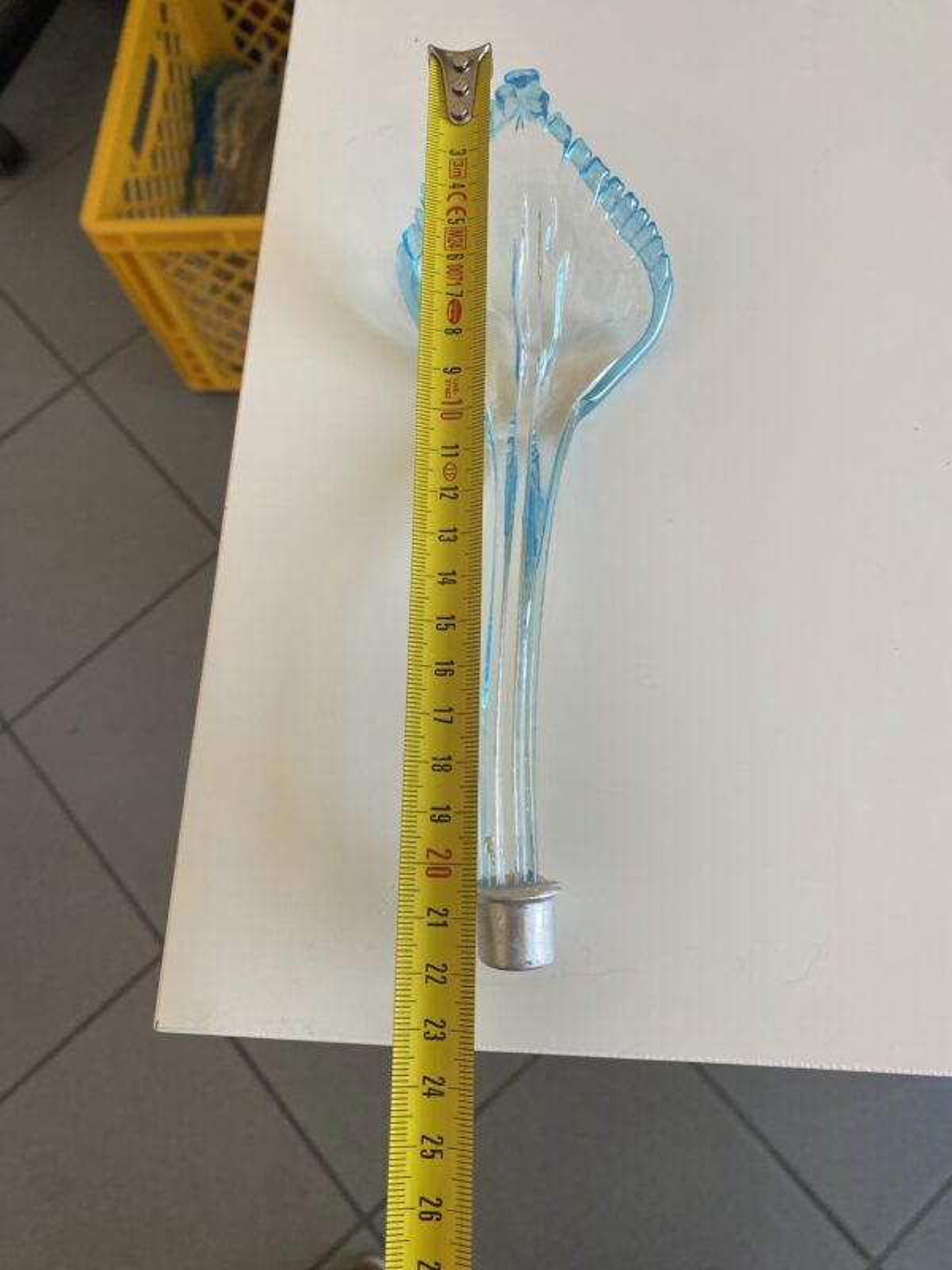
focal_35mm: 26
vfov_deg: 67.3
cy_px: 635
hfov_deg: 53.1
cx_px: 476
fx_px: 953
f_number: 1.8
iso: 100
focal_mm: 4.25
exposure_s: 1/122
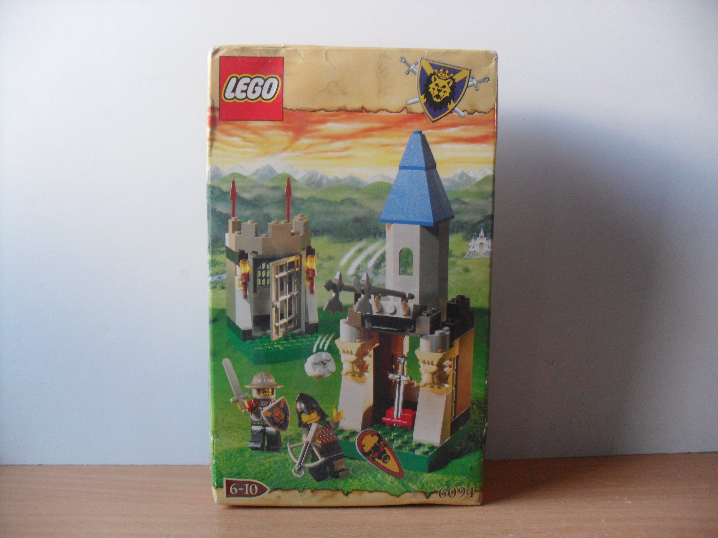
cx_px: 359
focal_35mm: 35
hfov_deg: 52.6
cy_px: 269
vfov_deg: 40.7
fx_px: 726
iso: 200
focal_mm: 6.3
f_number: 3
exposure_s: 1/20
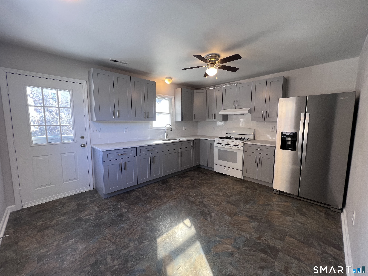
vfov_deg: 89.9
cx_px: 184
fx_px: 138
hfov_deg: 106.2
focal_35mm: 13
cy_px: 138
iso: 125
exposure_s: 1/120
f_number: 1.8
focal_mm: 1.57
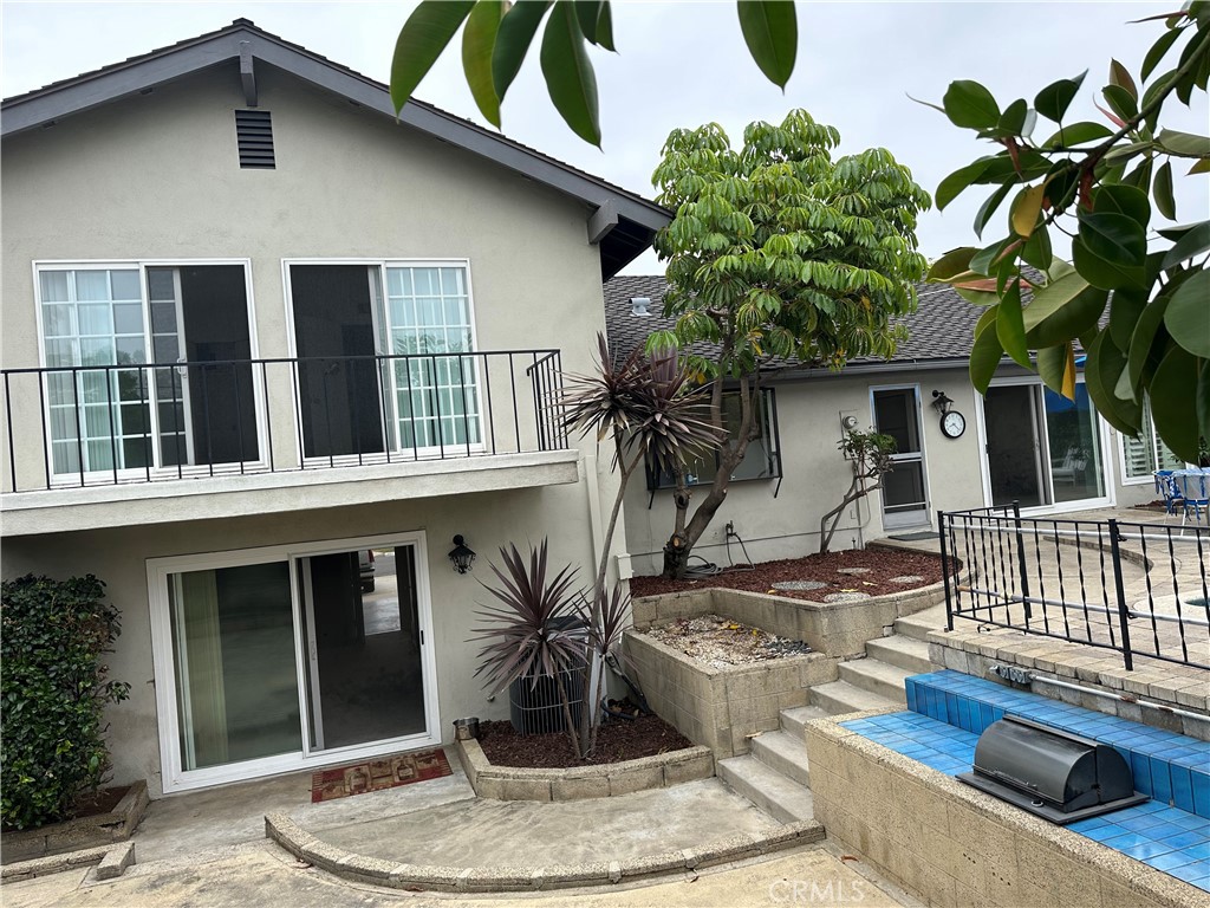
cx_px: 605
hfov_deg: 71.6
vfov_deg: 56.8
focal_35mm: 24
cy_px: 454
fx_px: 839
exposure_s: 1/1083
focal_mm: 6.86
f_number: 1.78
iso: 80
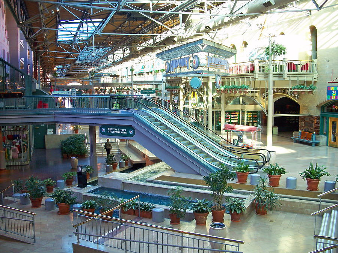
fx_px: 361
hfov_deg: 50.1
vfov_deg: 38.7
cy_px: 126
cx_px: 169
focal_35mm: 37
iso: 125
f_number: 2.8
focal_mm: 7.8
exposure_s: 1/30
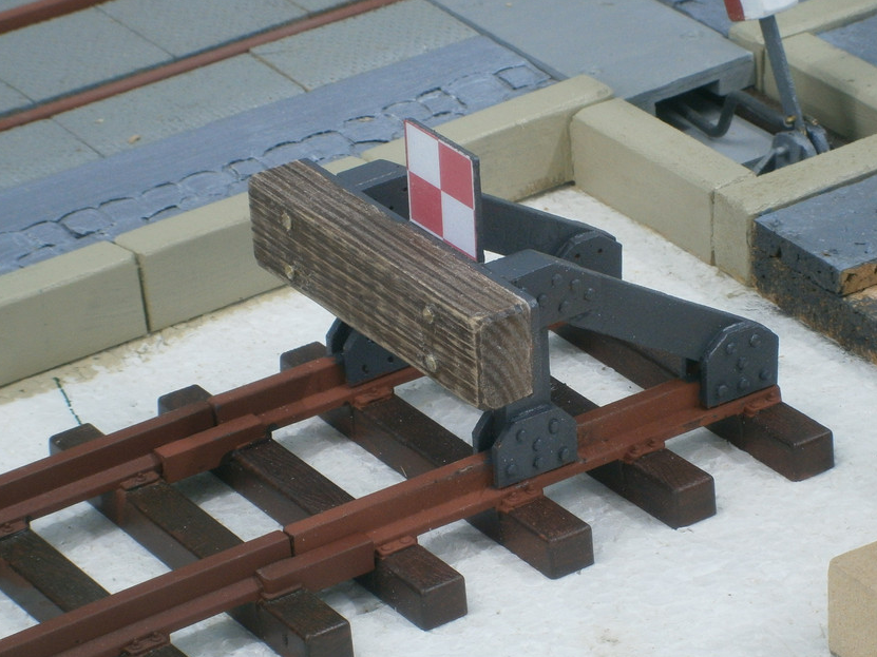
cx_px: 447
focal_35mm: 167
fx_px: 4230
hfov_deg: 11.8
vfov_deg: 8.9
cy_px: 297
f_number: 6.5
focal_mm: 23.5
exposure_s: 1/3
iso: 125
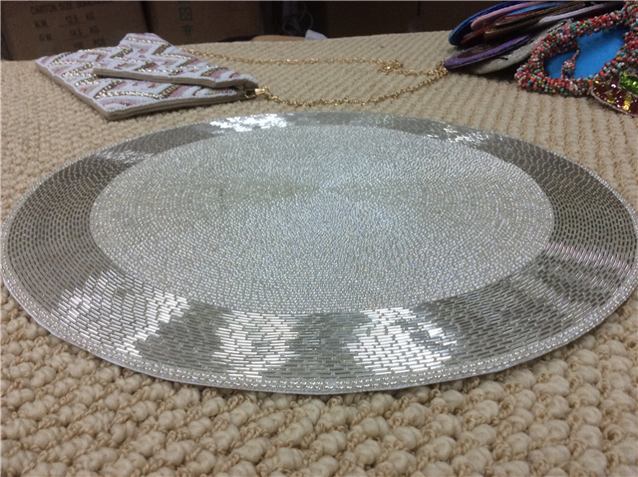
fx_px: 589
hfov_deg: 56.9
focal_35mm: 32
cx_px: 319
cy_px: 238
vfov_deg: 44.1
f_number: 2.4
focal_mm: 3.3
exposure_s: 1/25
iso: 64
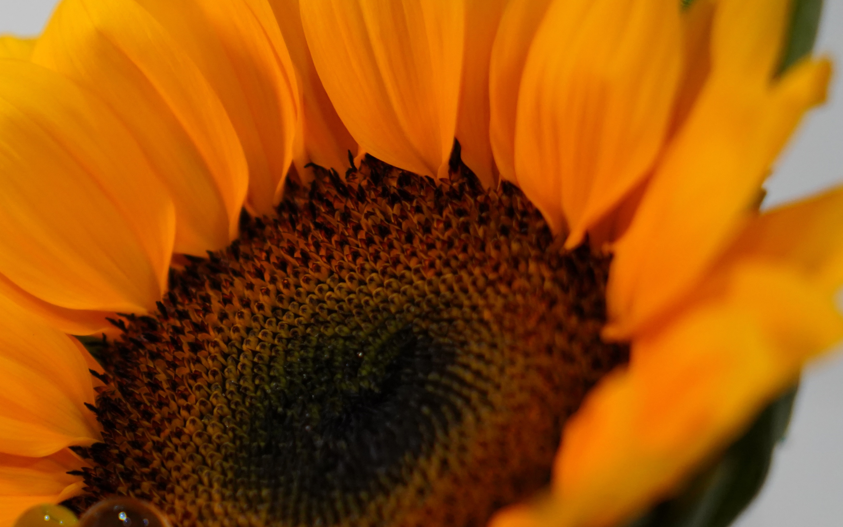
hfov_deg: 16.8
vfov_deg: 10.6
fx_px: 2826
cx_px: 125
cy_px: 347
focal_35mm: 123
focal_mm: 70
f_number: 4
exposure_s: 1/160
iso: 2500
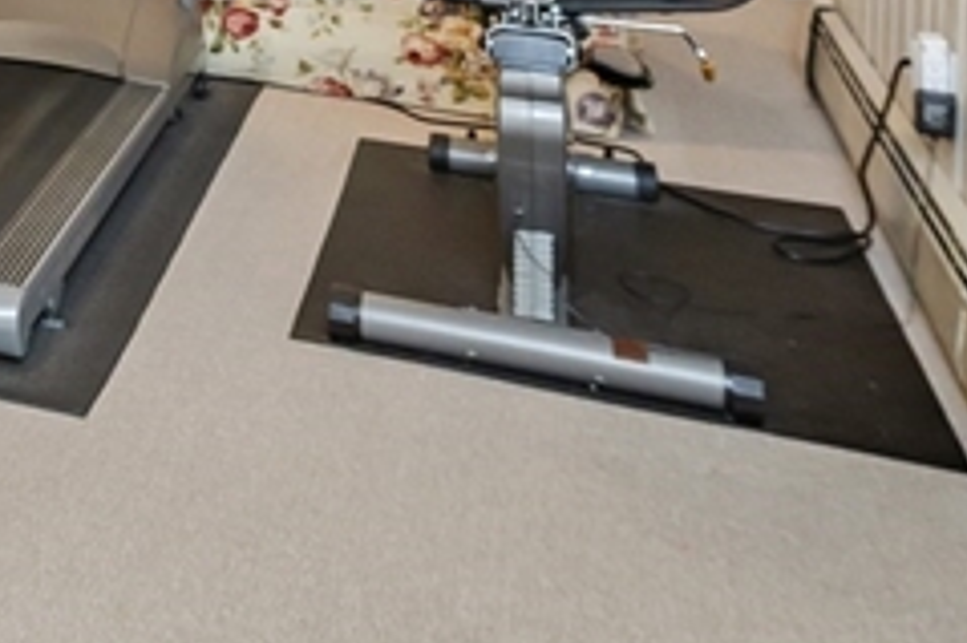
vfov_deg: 19.1
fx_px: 1611
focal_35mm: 60
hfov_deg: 27.7
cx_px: -291
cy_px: -386
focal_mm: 14
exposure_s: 1/60
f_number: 5.6
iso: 800
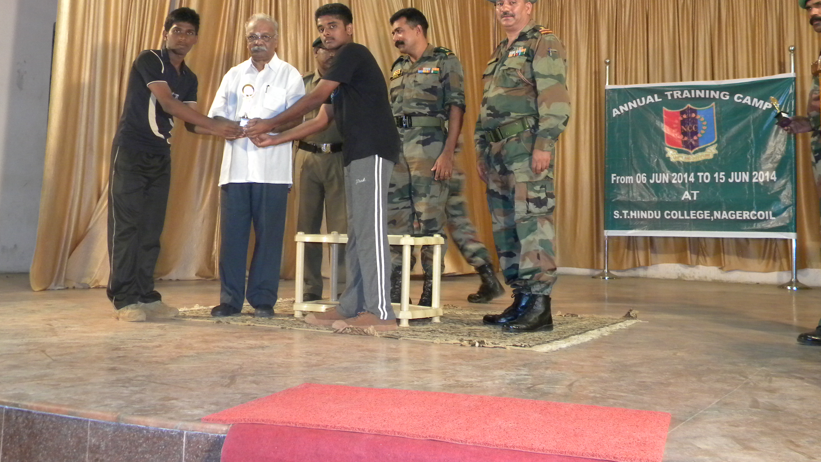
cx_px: 409
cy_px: 149
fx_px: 871
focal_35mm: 40
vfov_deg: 29.5
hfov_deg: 50.5
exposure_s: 1/30
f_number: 3.7
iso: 400
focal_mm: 6.4
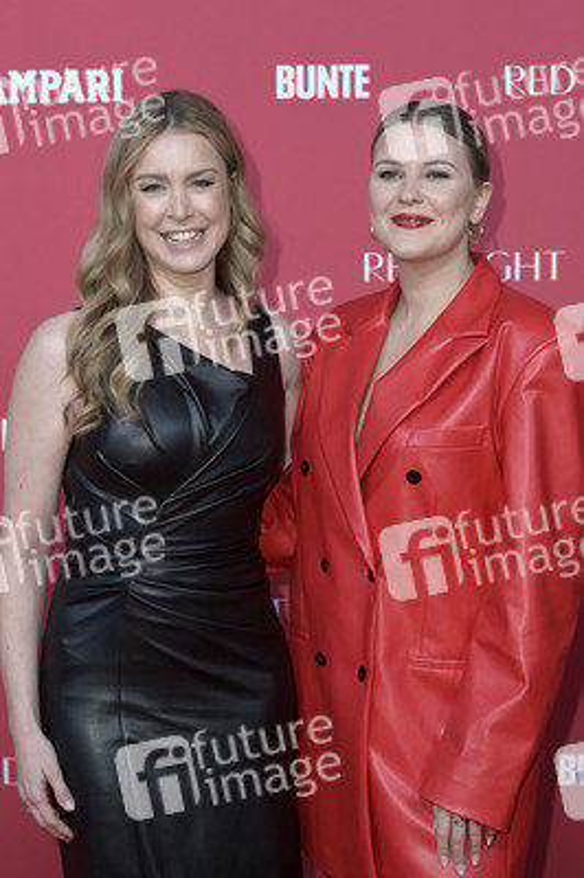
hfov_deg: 19.4
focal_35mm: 70
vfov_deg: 28.9
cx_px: 292
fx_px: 1706
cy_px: 439
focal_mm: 70
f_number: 5
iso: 1600
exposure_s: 1/400
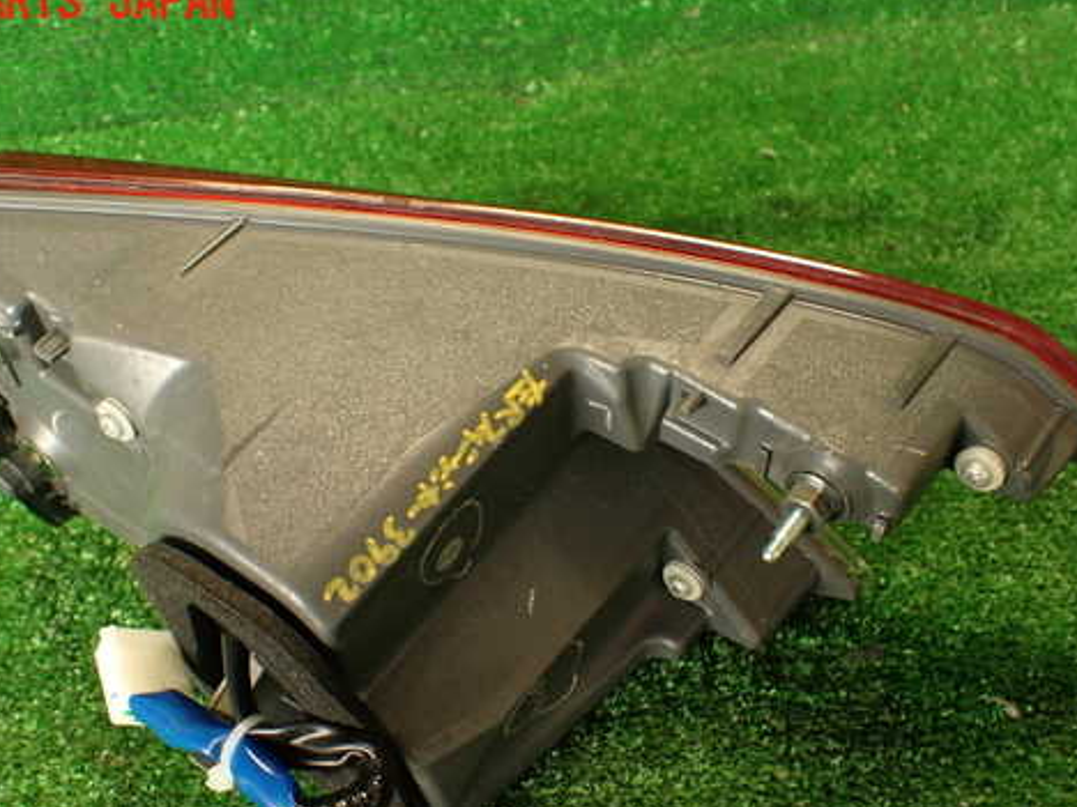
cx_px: 506
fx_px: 1276
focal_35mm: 41
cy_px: 492
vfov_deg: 35.0
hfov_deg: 45.8
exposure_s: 1/30
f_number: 2.4
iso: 200
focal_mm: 5.79
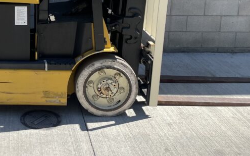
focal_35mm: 57
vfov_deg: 22.0
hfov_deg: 33.9
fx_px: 388
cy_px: 3
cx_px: 29
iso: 32
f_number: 1.6
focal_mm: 4.2
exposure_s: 1/1473
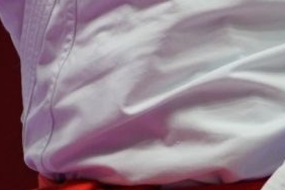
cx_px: -154
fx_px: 18650
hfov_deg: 0.9
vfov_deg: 0.6
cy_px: -160
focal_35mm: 2356
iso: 1000
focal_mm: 246
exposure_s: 1/500
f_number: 4
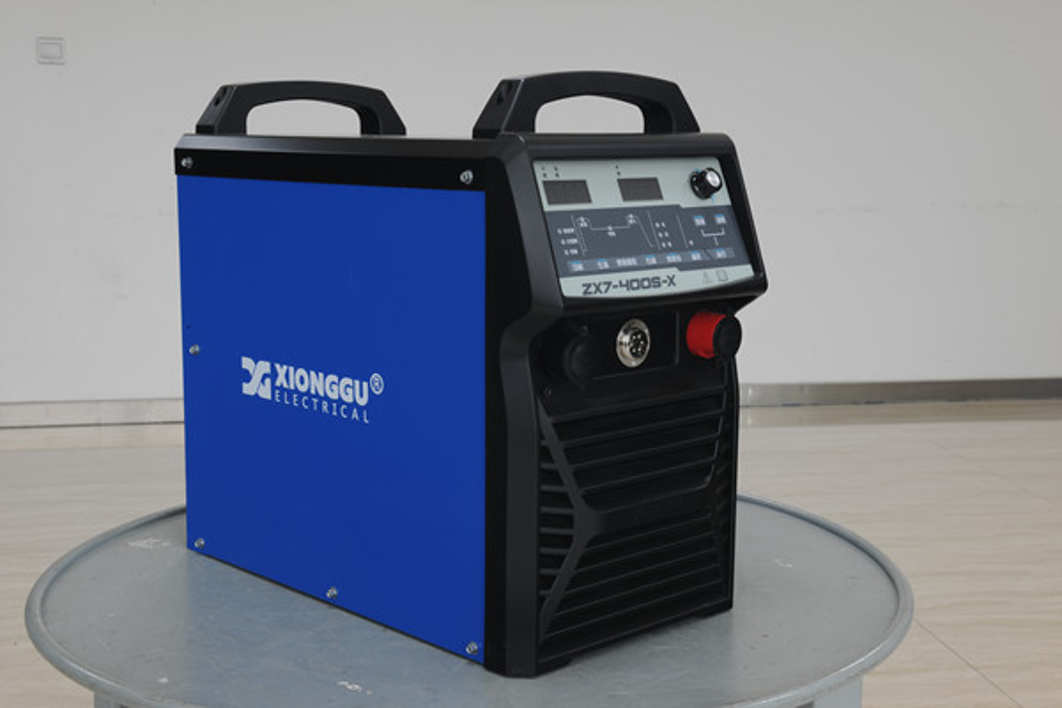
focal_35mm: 50
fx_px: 1475
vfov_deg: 27.0
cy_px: 354
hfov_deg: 39.6
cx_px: 531
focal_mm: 50
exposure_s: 6
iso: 100
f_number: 20
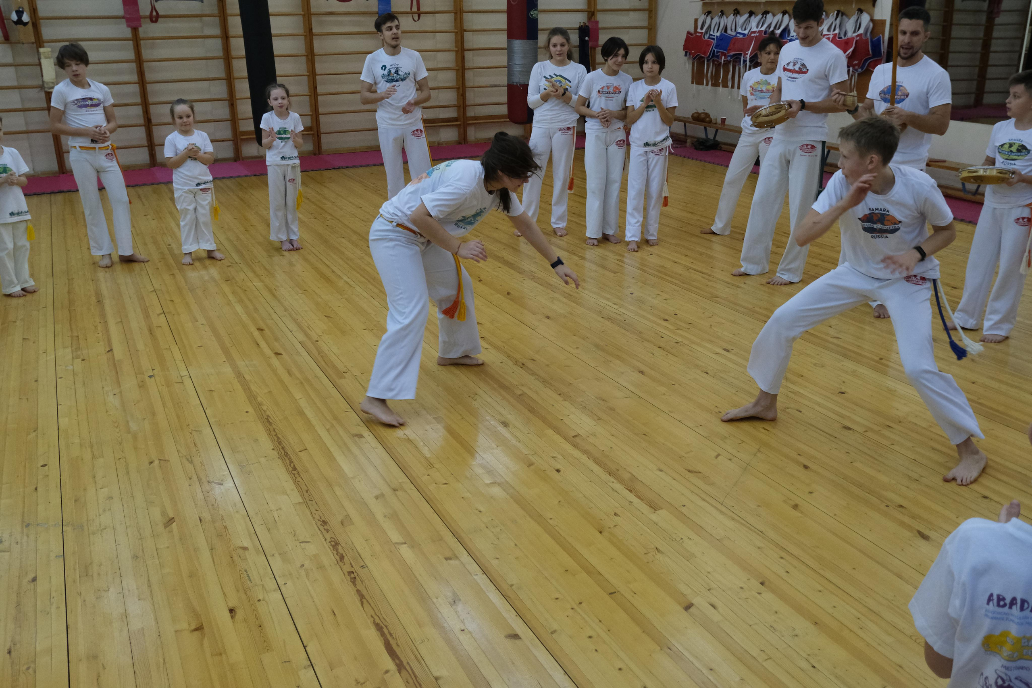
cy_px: 344
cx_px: 516
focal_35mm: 32
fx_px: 917
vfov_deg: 41.1
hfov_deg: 58.7
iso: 2500
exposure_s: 1/320
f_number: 4.2
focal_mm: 21.5
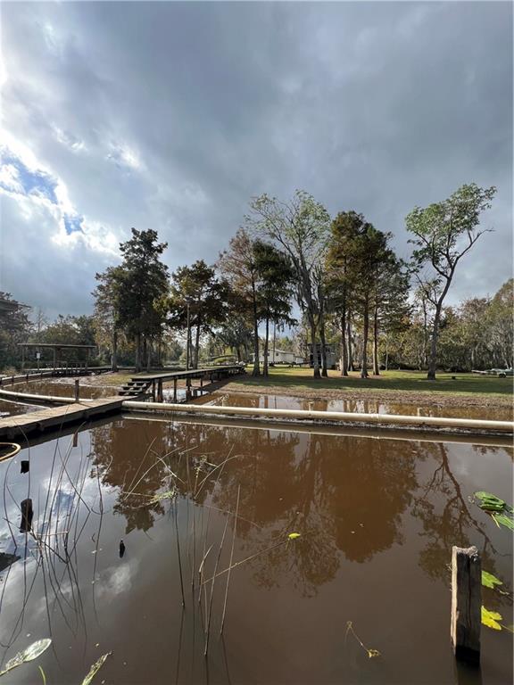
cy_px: 342
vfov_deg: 106.2
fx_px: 257
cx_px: 257
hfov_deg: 89.9
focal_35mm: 13
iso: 32
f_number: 1.8
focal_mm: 1.57
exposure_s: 1/995
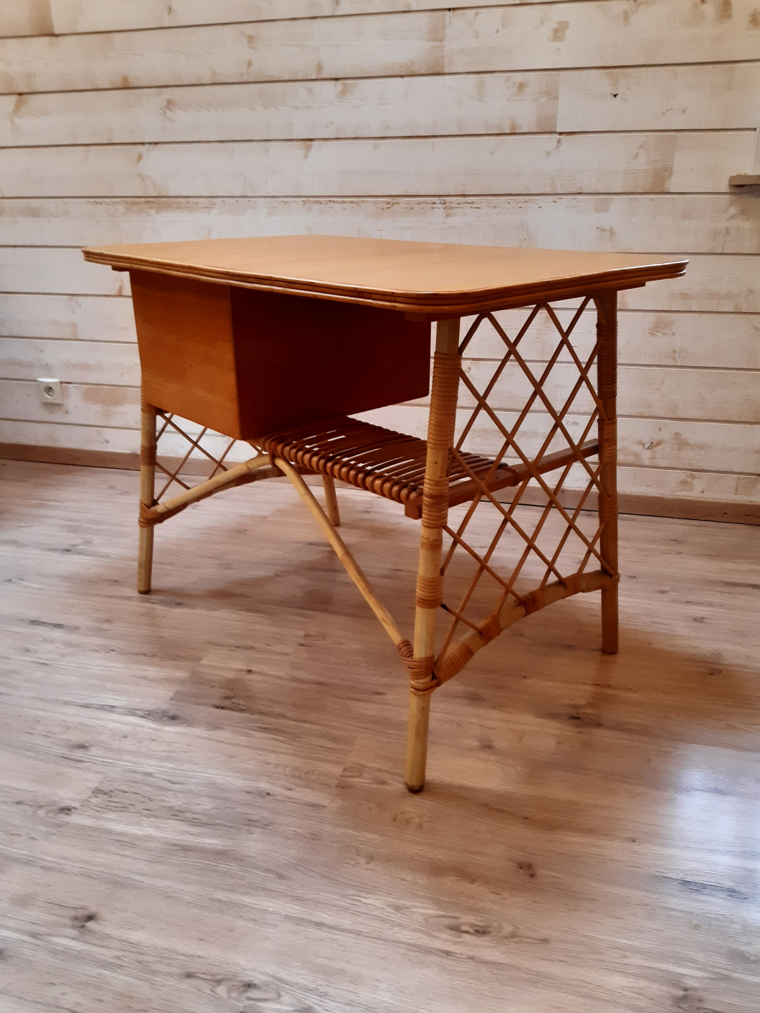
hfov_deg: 53.1
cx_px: 380
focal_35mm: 26
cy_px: 506
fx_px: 761
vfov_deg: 67.3
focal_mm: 3.92
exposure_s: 1/100
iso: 125
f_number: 1.7
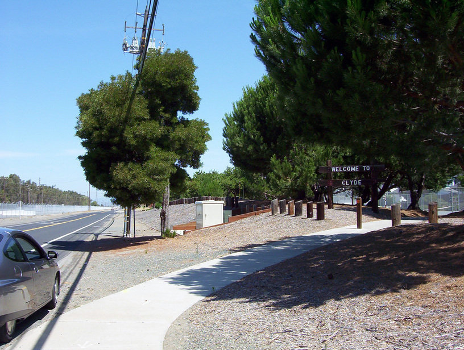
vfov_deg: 33.7
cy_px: 175
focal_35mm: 43
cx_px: 232
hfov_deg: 43.8
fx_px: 578
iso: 100
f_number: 5.17
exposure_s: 1/543
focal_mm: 5.77
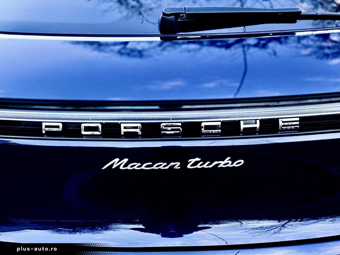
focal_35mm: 48
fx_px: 471
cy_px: 128
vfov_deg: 30.3
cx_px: 170
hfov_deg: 39.7
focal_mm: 6.76
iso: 250
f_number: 1.78
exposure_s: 1/60
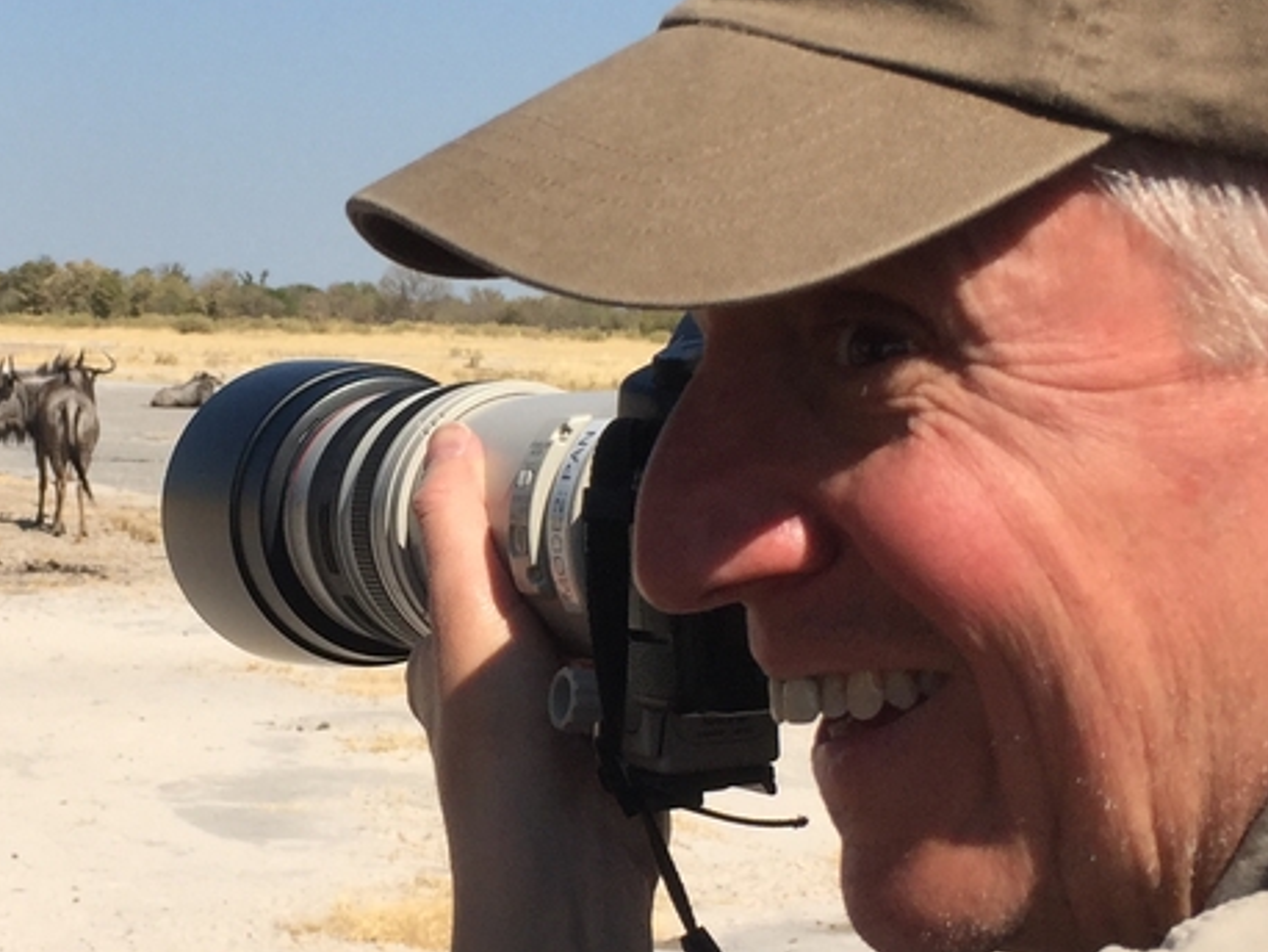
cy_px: 501
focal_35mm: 81
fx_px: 2969
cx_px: 338
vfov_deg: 18.2
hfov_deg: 23.9
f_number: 2.2
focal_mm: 4.15
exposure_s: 1/2825
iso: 32
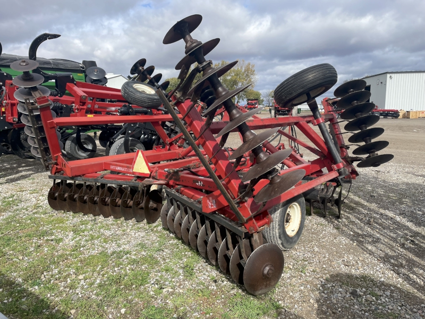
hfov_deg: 67.3
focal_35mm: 26
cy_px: 160
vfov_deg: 53.1
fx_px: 319
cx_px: 212
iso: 32
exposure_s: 1/2506
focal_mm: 4.2
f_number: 1.6
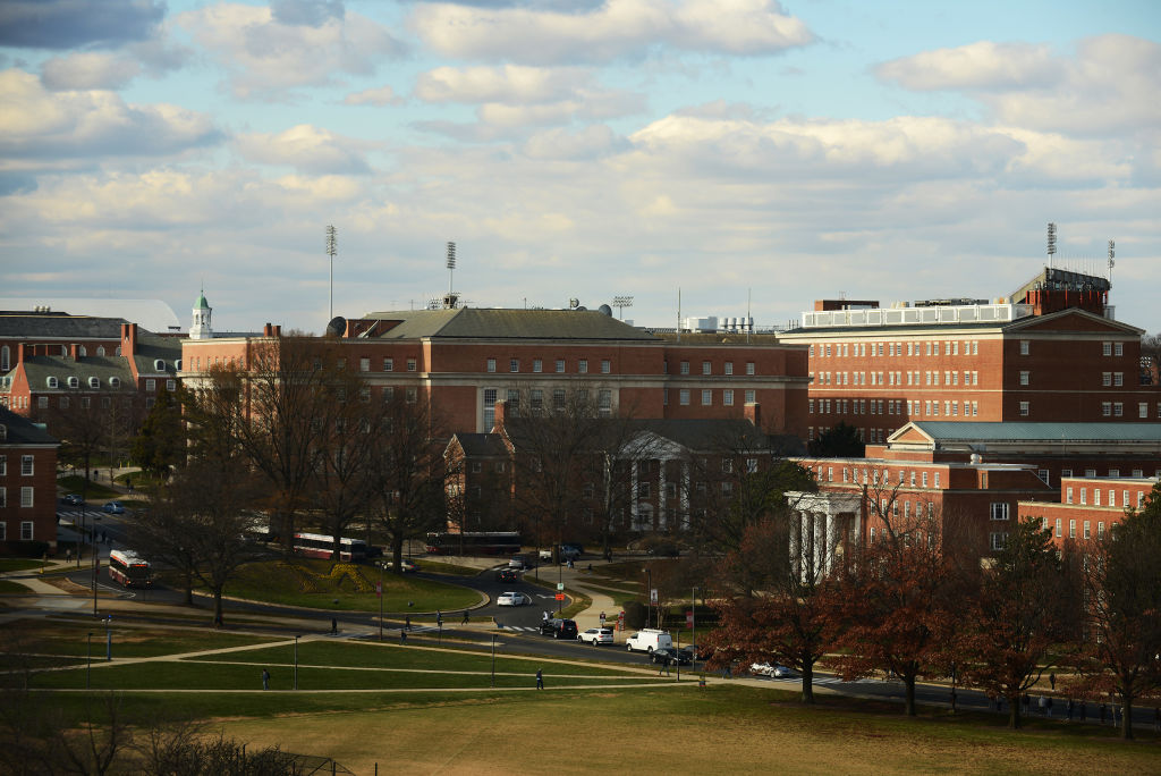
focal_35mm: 116
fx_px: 3743
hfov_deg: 17.6
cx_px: 580
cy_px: 388
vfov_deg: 11.8
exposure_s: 1/320
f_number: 8
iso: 100
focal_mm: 116
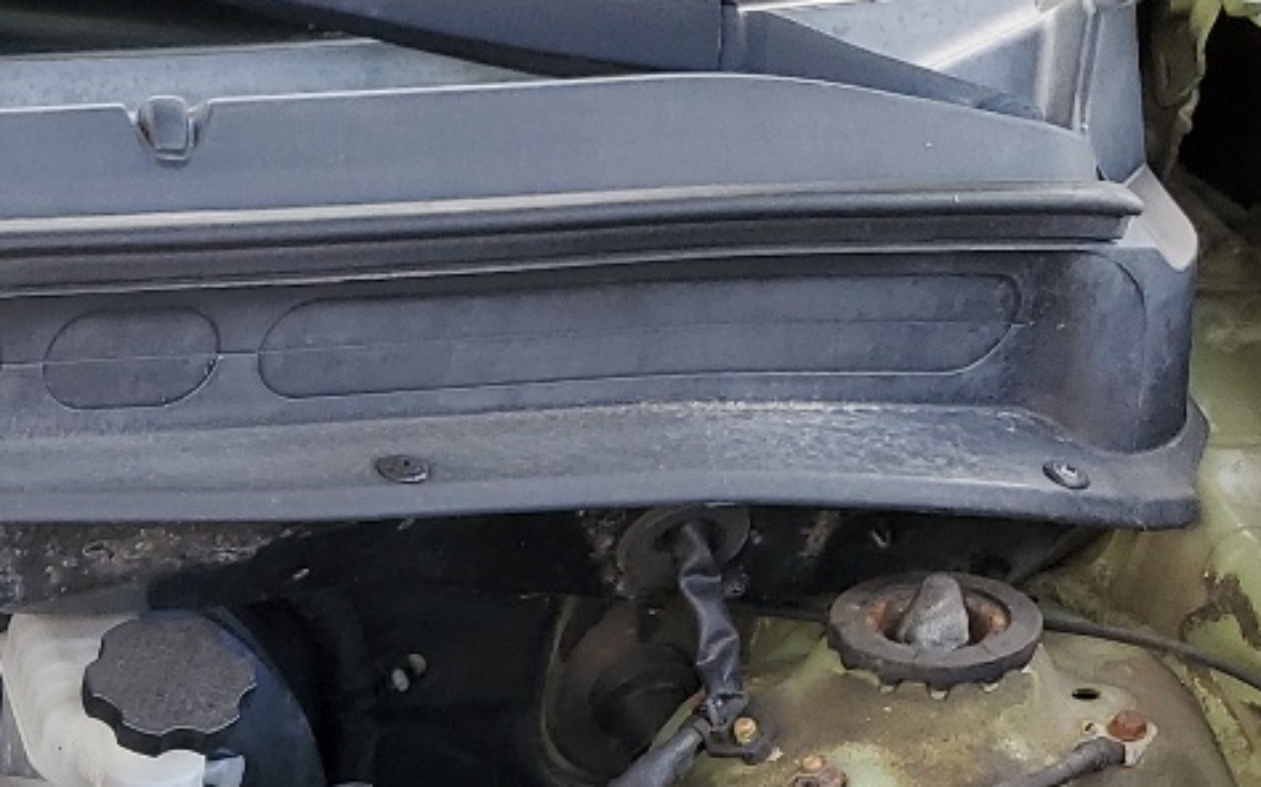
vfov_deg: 13.0
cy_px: 1311
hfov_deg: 20.2
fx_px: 3195
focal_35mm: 93
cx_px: -434
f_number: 1.5
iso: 50
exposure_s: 1/286
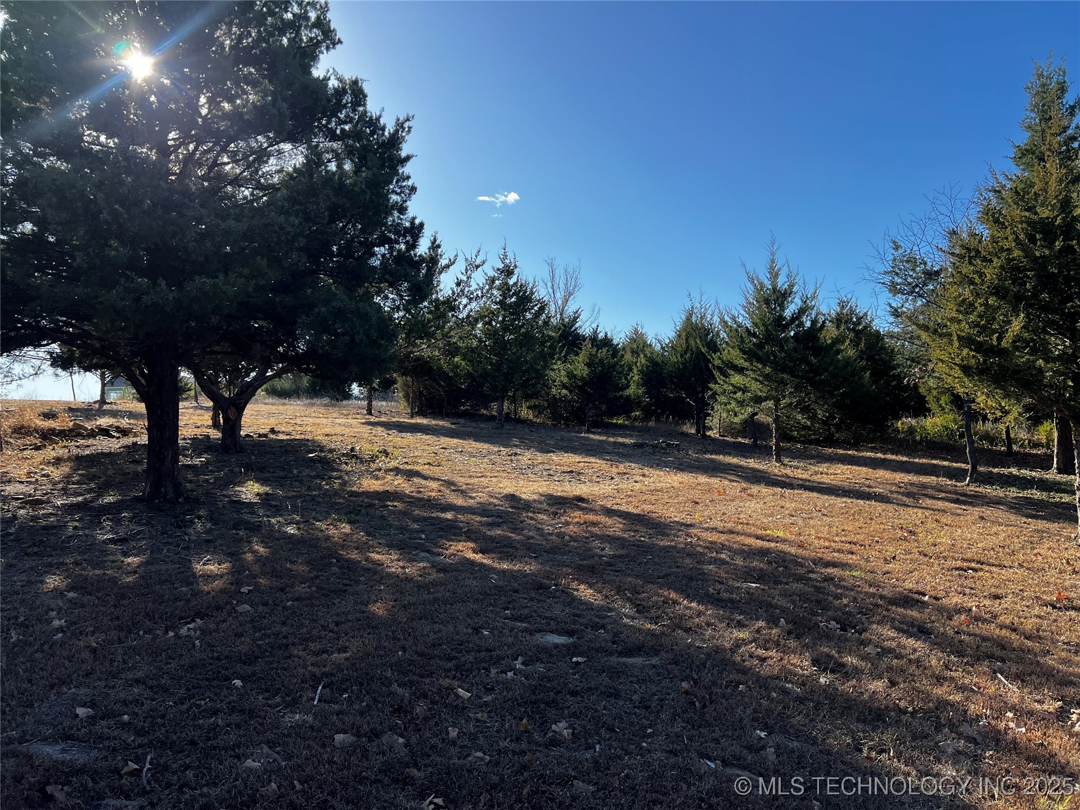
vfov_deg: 53.1
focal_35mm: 26
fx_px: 811
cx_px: 540
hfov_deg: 67.3
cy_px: 405
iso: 50
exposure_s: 1/2083
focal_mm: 5.7
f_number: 1.5
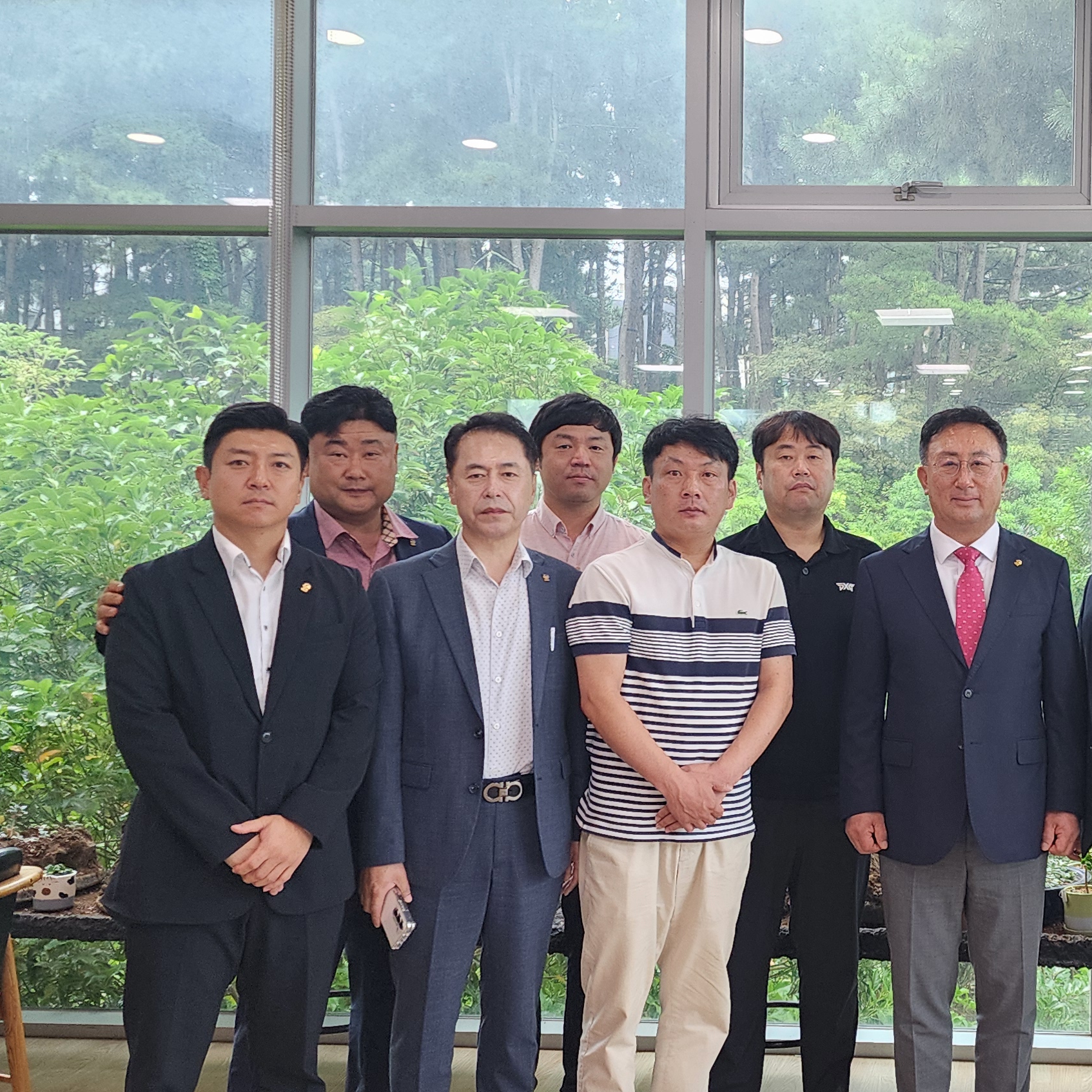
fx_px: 1713
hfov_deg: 33.9
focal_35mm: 48
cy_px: 503
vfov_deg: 35.3
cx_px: 925
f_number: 1.8
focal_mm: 6.4
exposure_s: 1/120
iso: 200
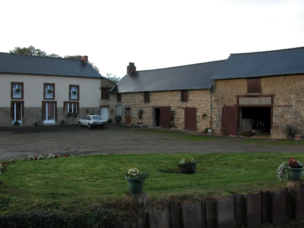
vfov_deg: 40.7
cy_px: 114
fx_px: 307
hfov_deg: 52.6
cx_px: 152
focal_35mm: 35
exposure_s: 1/114
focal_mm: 8.9
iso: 100
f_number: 4
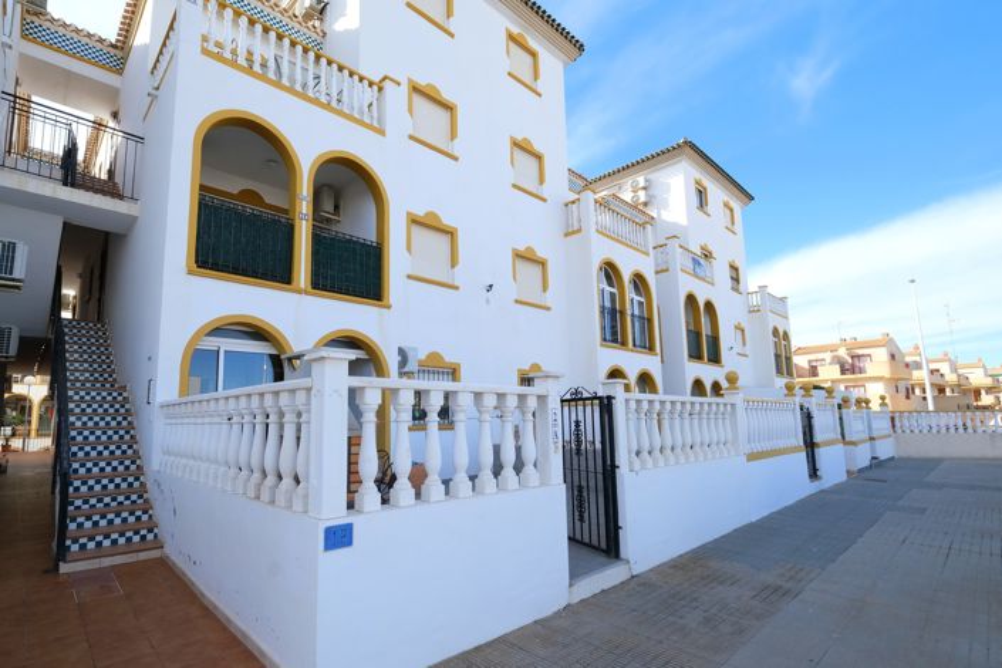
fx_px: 417
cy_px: 334
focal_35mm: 15
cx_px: 501
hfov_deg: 100.4
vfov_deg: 77.3
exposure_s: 1/125
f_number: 13
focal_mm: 10
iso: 400
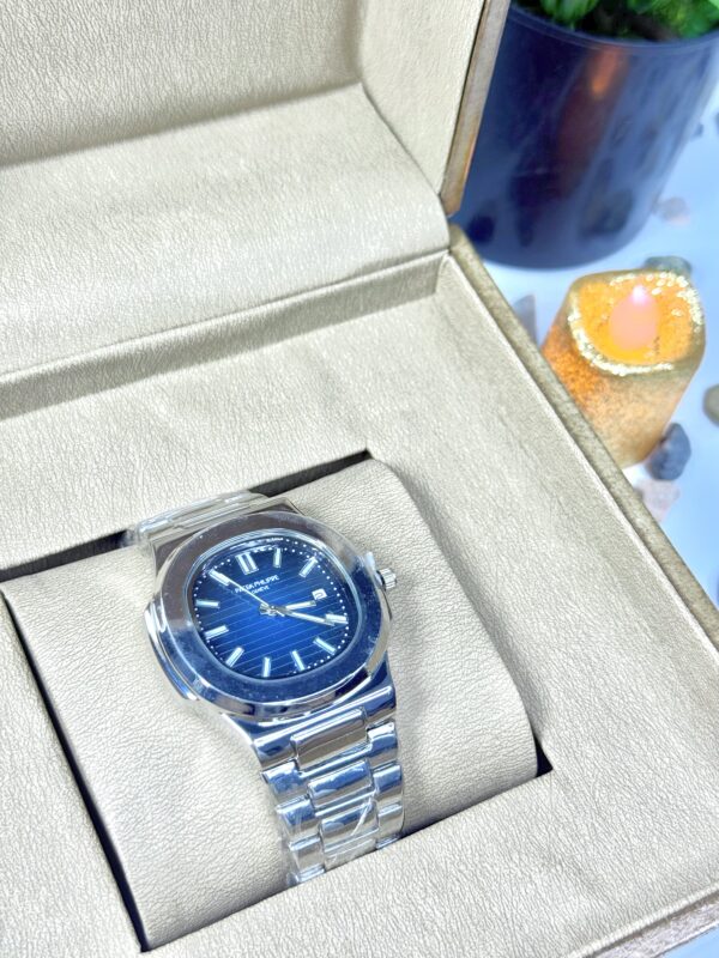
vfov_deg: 39.7
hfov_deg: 30.3
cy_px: 479
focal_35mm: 48
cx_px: 360
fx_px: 1329
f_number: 1.78
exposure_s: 1/121
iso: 64
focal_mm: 6.76
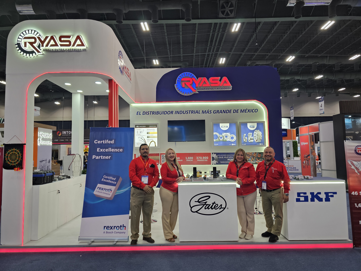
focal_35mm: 23
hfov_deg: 73.9
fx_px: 240
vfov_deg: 58.9
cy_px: 136
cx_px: 180
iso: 160
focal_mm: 6.3
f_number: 1.7
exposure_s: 1/120
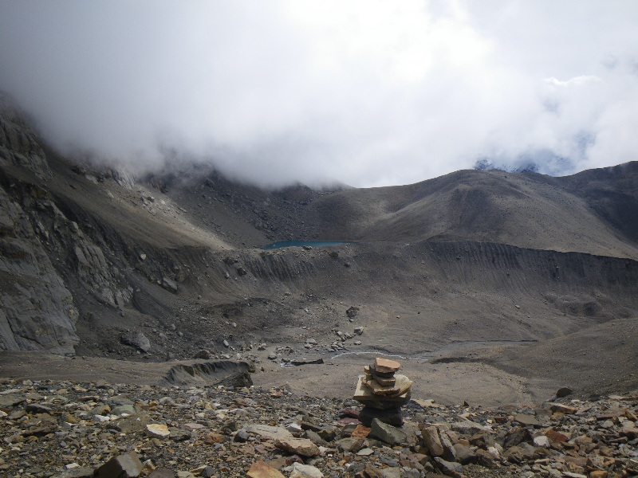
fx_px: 516
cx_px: 319
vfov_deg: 49.7
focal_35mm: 28
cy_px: 239
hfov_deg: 63.4
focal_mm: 5
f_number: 4.2
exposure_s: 1/800
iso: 50
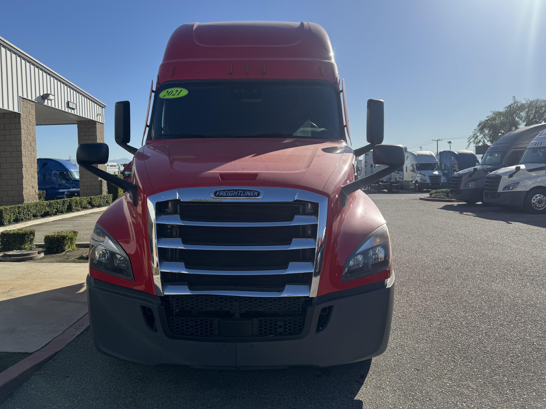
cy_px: 180
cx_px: 253
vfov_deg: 51.2
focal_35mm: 27
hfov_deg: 65.2
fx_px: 426
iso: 80
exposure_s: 1/5814
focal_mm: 6.76
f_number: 1.78
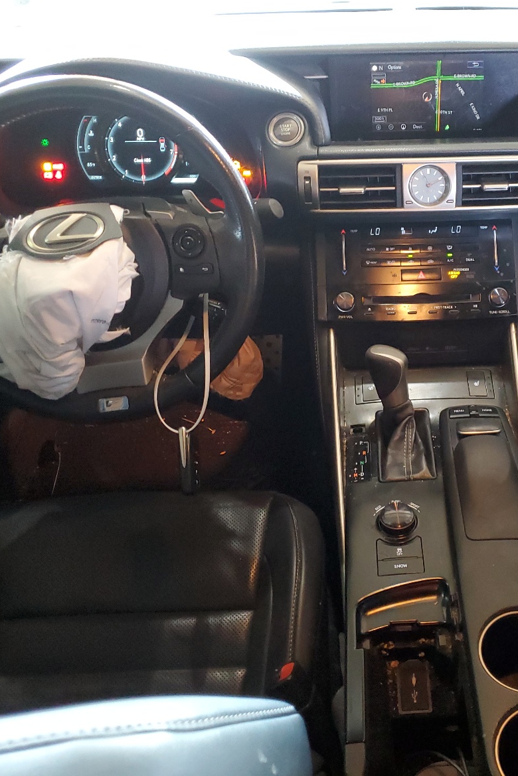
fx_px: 798
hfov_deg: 34.7
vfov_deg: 51.9
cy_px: 379
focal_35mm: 37
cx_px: 423
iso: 323
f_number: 1.5
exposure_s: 1/15
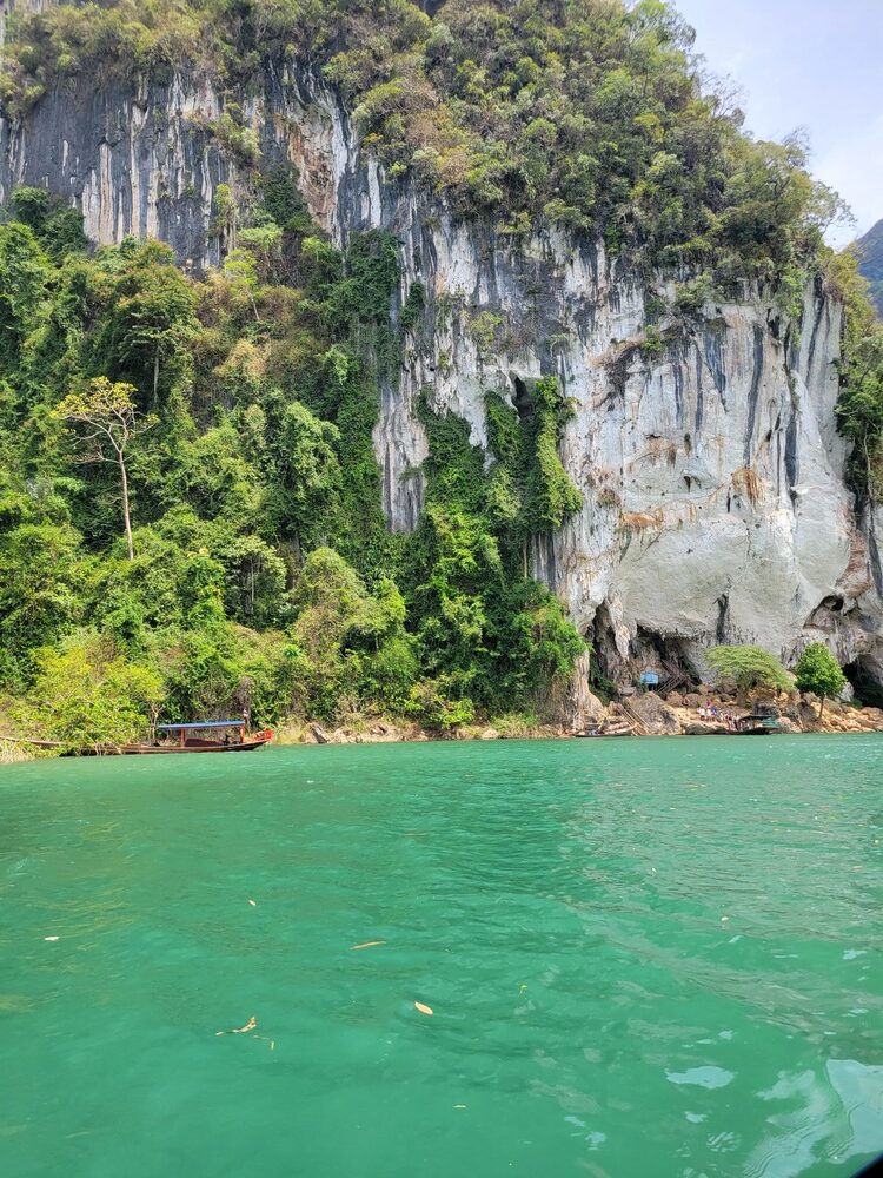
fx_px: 884
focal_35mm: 26
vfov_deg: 67.3
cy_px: 589
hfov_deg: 53.1
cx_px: 442
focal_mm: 5.4
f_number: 1.8
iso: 40
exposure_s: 1/756
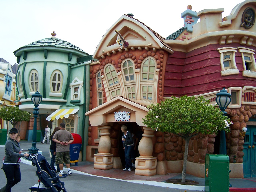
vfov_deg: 37.7
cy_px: 96
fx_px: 281
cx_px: 128
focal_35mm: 38
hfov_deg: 49.0
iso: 80
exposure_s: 1/320
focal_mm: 6.3
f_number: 2.8
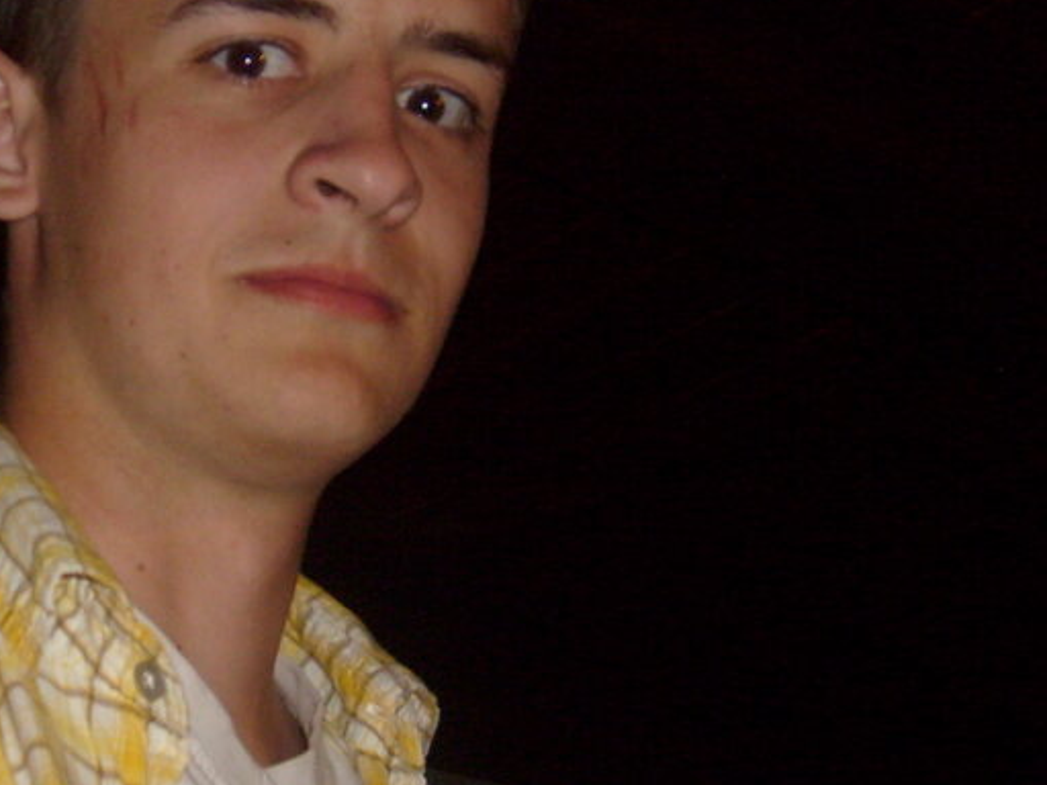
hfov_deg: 23.6
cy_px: 399
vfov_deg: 18.0
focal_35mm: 82
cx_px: 247
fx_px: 2480
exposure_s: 1/45
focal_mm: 5.8
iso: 100
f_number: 2.8
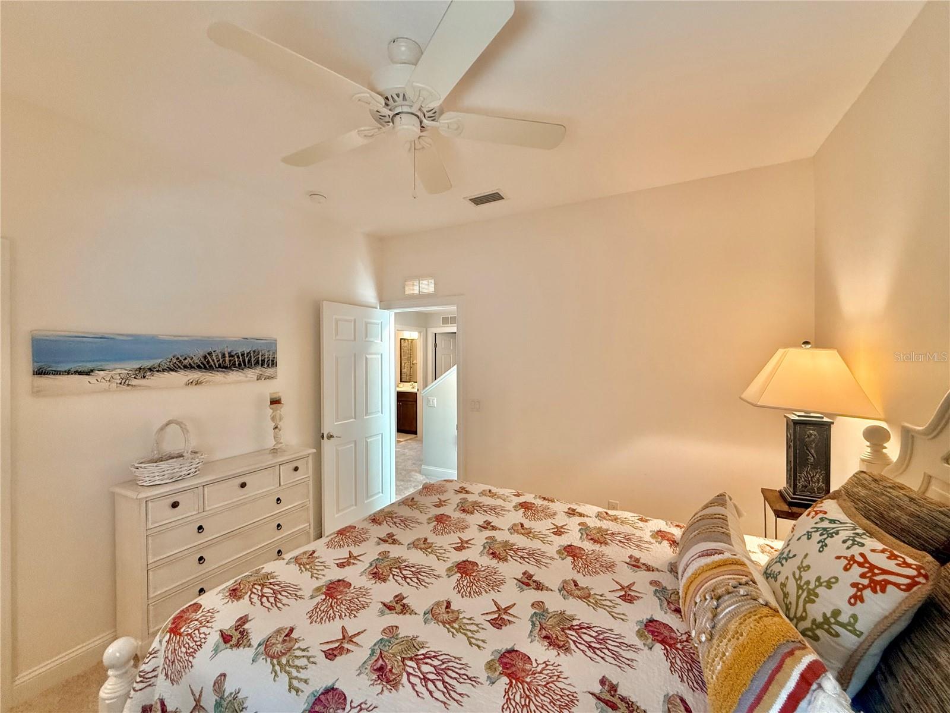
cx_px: 475
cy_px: 356
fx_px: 384
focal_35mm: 14
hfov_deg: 102.1
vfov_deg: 85.7
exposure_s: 1/120
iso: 320
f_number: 2.2
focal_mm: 2.22
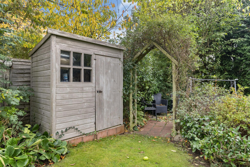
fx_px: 146
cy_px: 84
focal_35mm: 21
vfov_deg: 59.6
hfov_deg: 81.2
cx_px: 125
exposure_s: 1/160
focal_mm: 21
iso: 400
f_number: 4
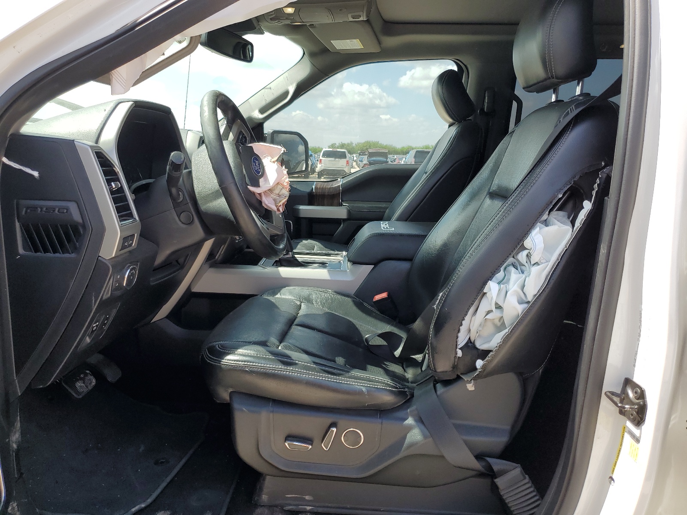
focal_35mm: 26
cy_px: 258
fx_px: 516
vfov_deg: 53.1
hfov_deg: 67.3
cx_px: 344
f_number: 1.5
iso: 50
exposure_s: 1/833
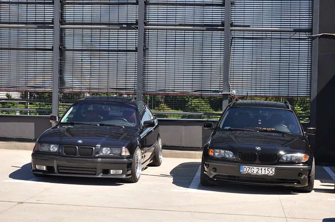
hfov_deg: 26.0
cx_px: 168
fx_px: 725
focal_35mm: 78
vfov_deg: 17.4
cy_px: 111
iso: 200
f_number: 9
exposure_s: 1/320
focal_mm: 52
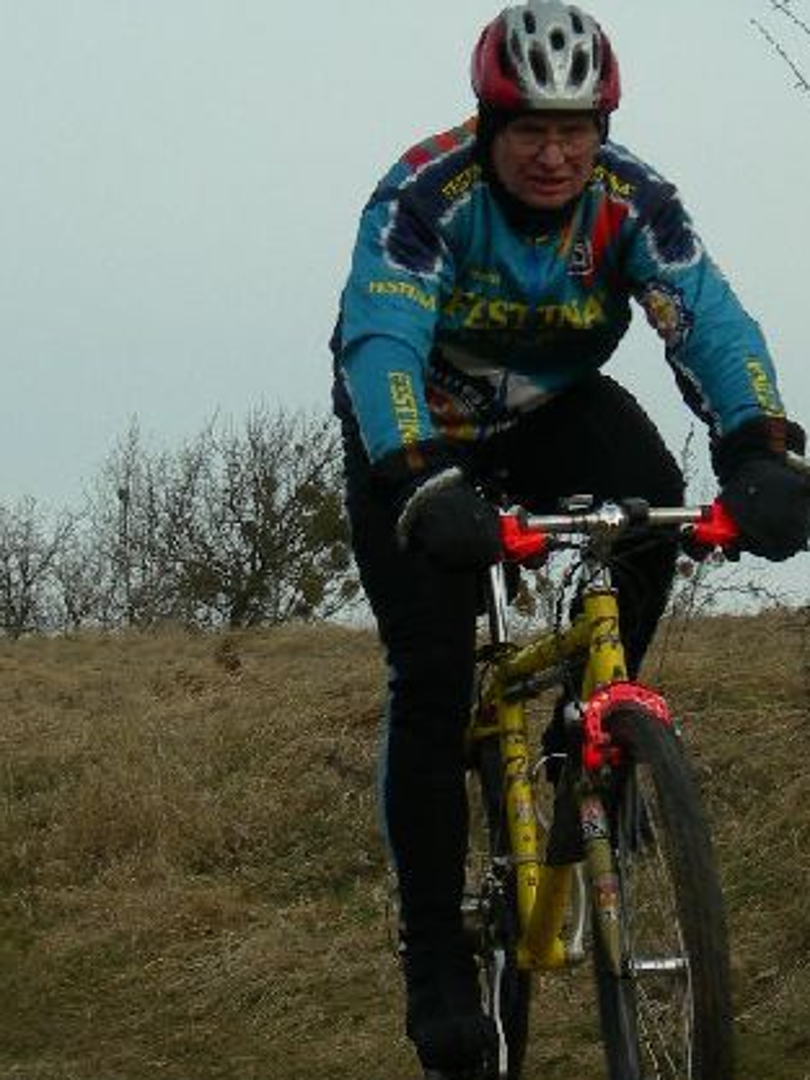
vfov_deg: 14.3
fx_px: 4303
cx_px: 443
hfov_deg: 10.8
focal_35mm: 138
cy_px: 412
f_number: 6.3
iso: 50
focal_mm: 14.9
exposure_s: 1/202
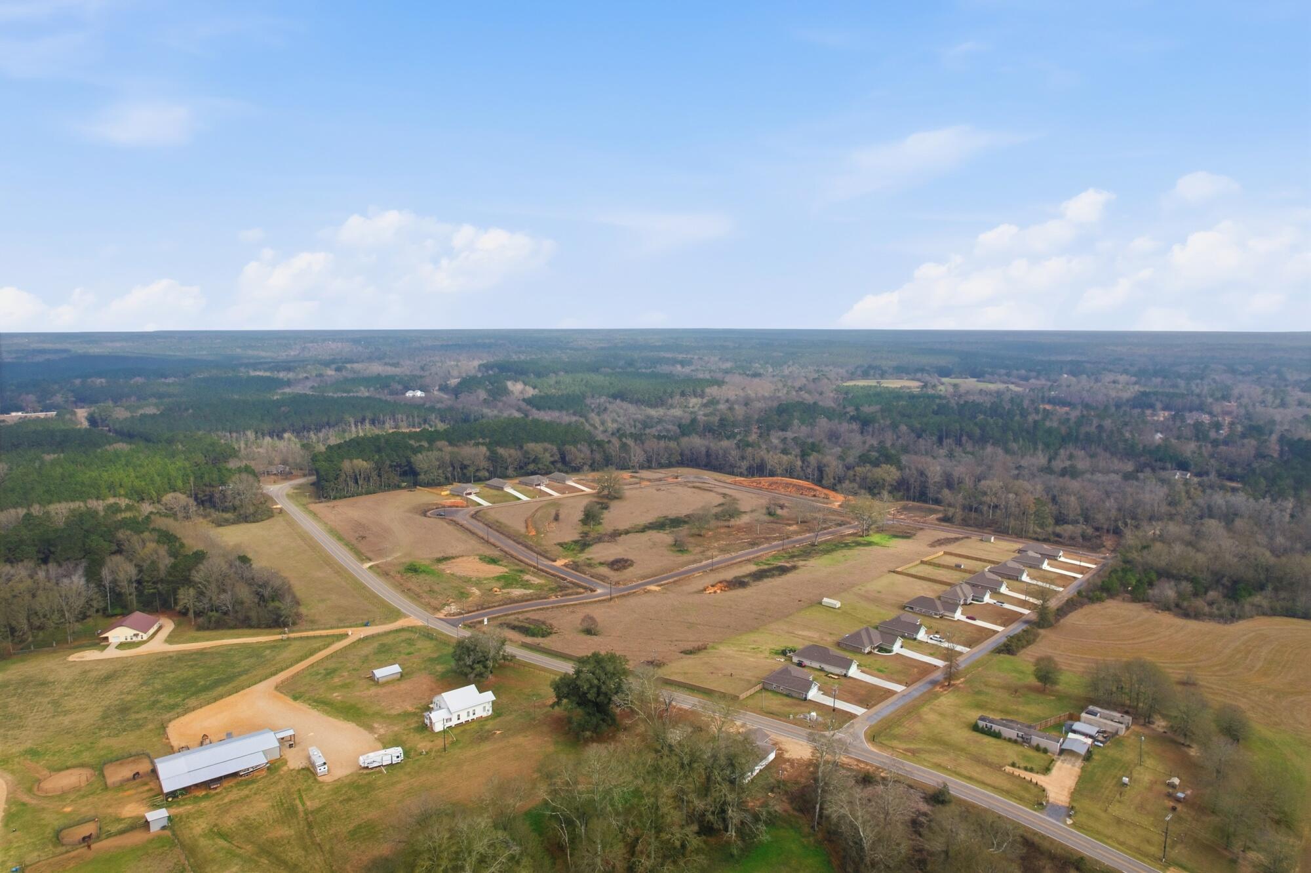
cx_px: 656
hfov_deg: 78.6
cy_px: 436
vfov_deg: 57.2
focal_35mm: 22
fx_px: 801
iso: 110
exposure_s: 1/3200
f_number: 2.8
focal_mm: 8.4
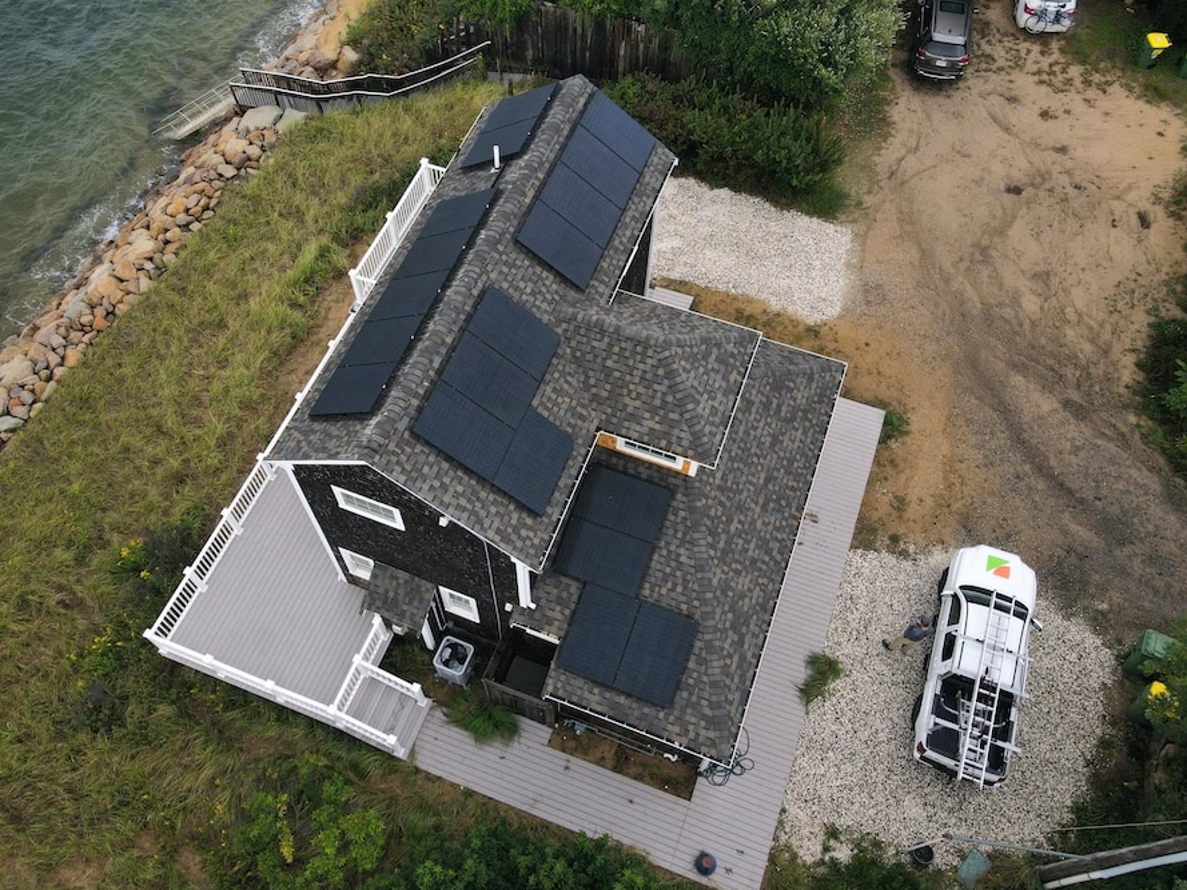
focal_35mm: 27
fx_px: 926
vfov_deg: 51.4
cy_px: 440
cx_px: 567
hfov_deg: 65.3
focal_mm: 4.5
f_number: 2.8
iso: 100
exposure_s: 1/180
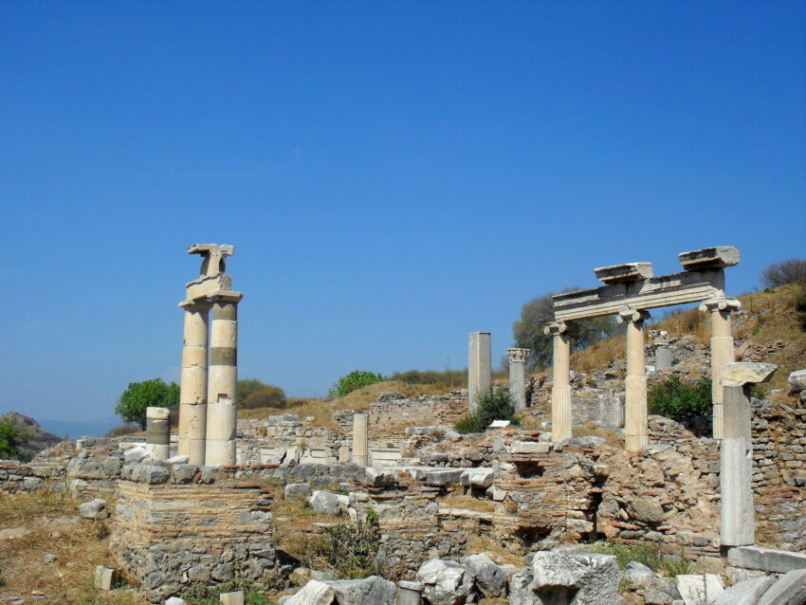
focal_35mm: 38
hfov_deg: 49.0
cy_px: 302
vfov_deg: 37.7
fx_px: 885
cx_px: 403
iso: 80
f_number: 8.3
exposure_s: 1/350
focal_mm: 6.3
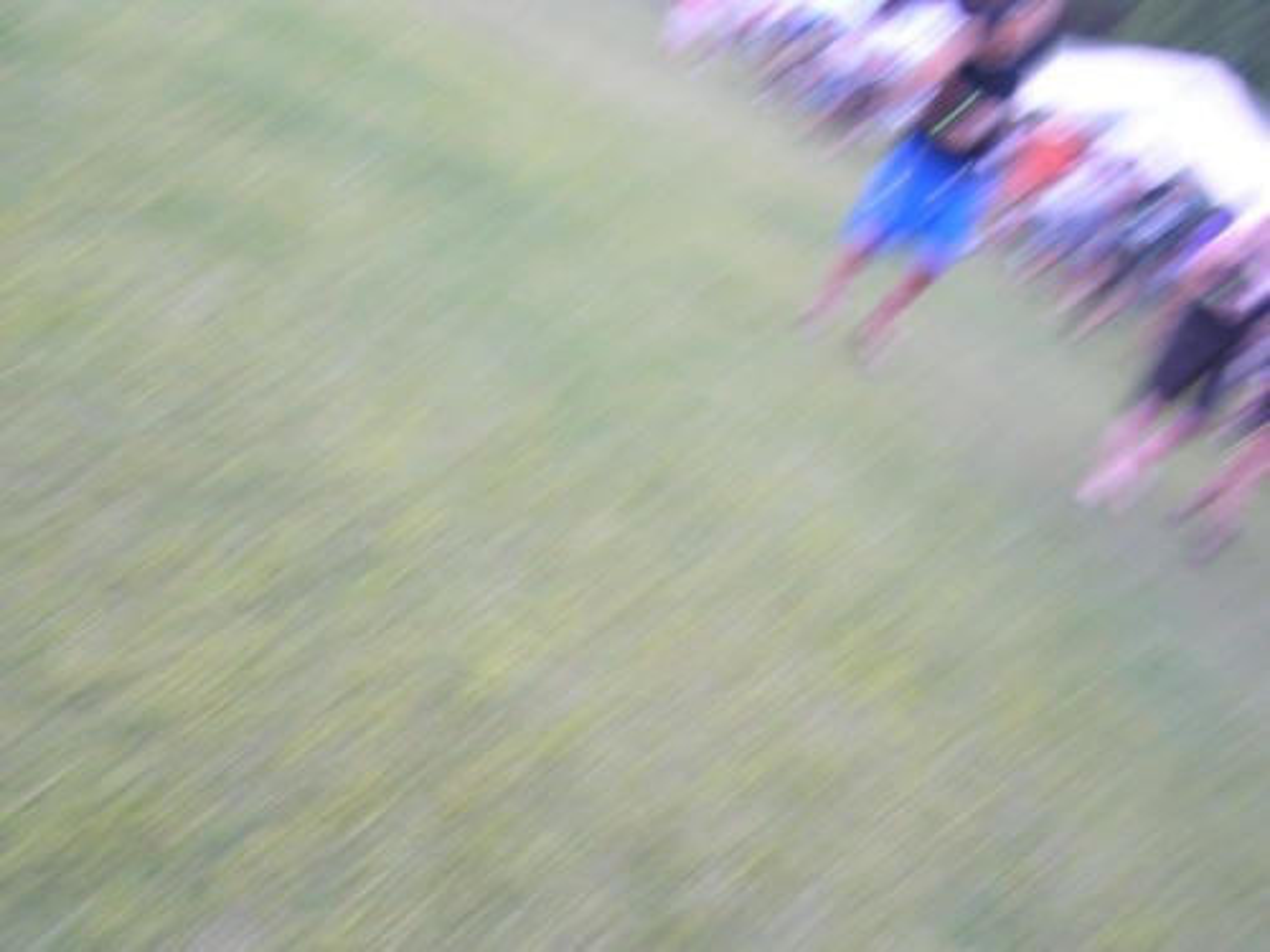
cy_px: 476
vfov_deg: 37.7
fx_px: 1394
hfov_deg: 49.0
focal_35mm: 38
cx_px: 635
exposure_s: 1/50
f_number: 3.2
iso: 50
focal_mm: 5.8
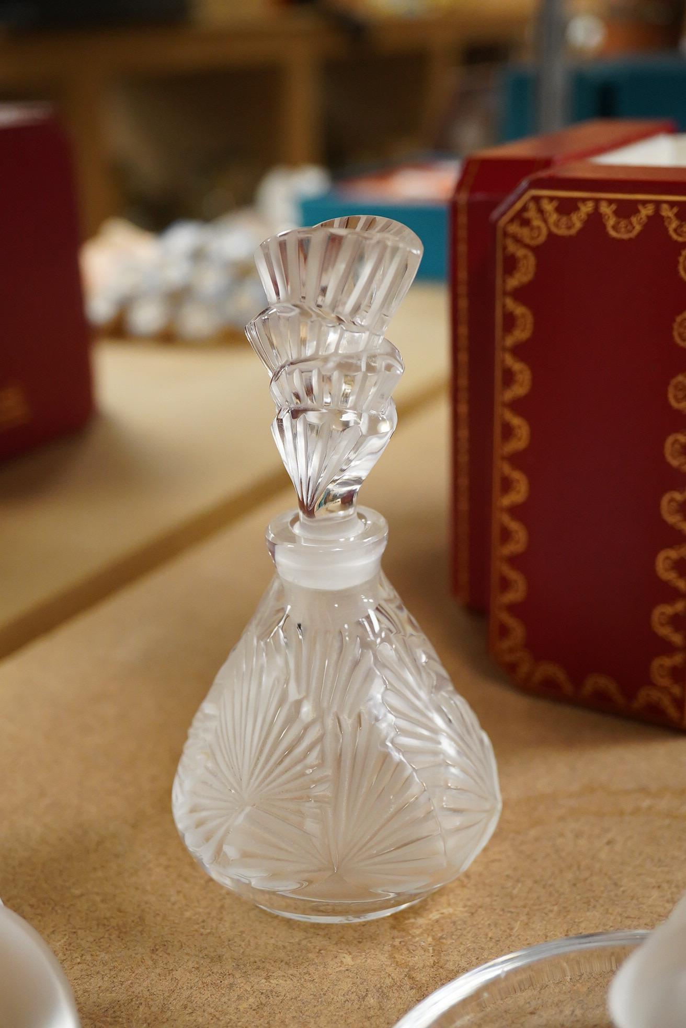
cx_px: 343
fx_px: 1286
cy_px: 514
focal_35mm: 45
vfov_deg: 43.6
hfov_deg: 29.9
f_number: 7.1
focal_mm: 30
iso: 2500
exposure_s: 1/160
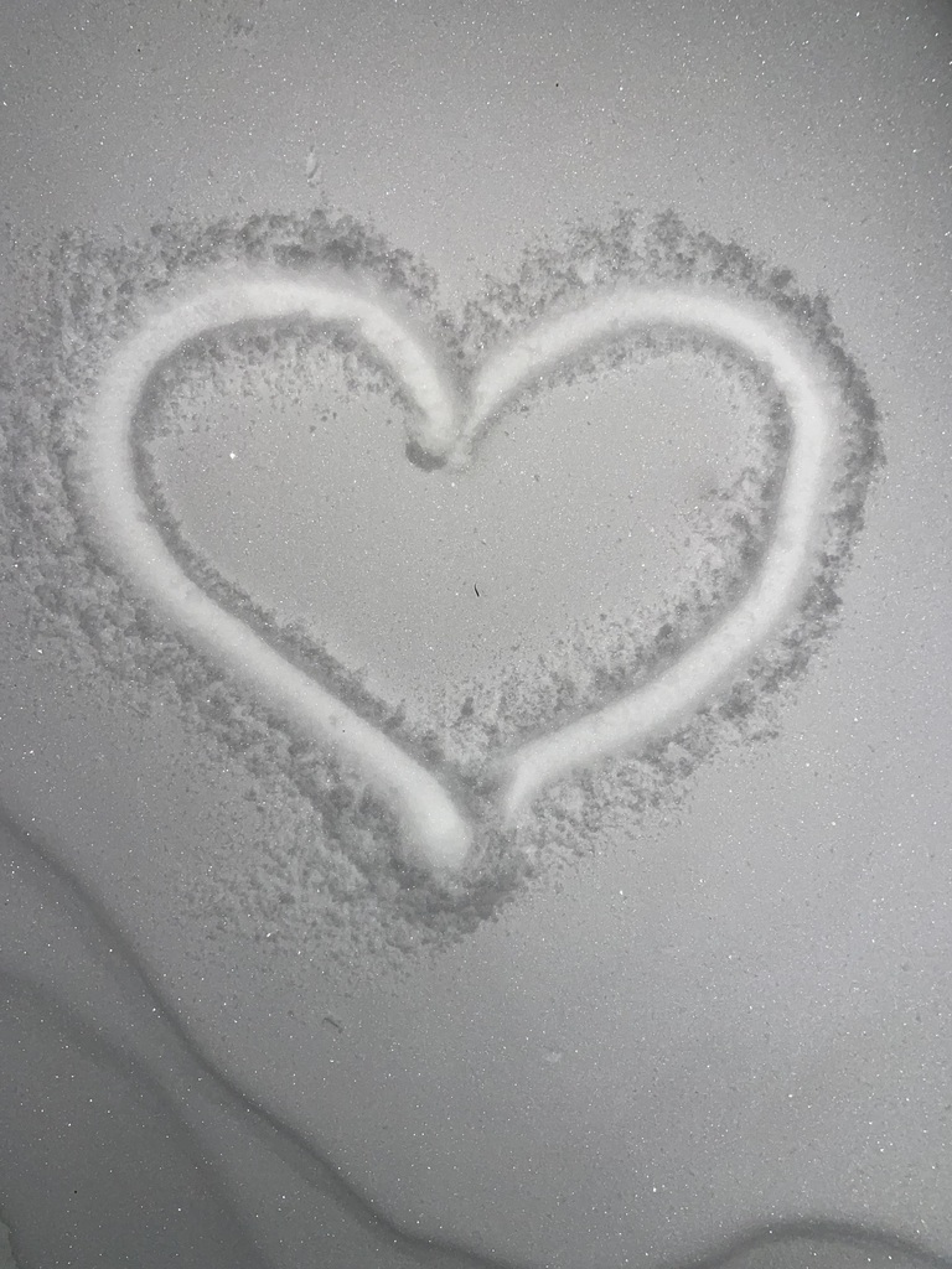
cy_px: 634
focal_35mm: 26
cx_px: 476
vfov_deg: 67.3
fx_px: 953
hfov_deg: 53.1
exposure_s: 1/58
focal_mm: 4.2
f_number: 1.6
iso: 32
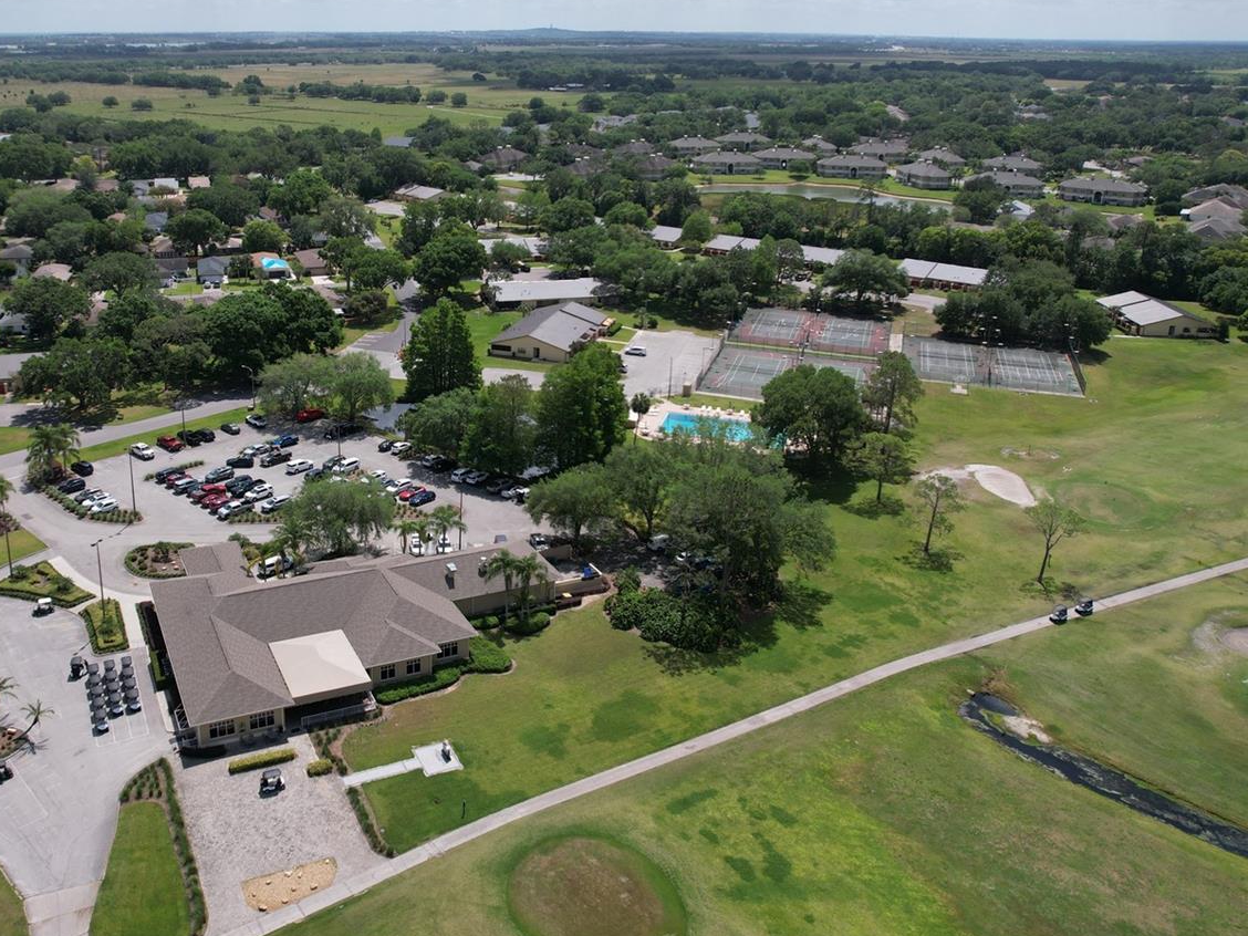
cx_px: 469
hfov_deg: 59.2
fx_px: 1082
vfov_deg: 46.5
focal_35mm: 30
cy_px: 362
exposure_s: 1/3200
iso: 130
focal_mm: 8.38
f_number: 2.8
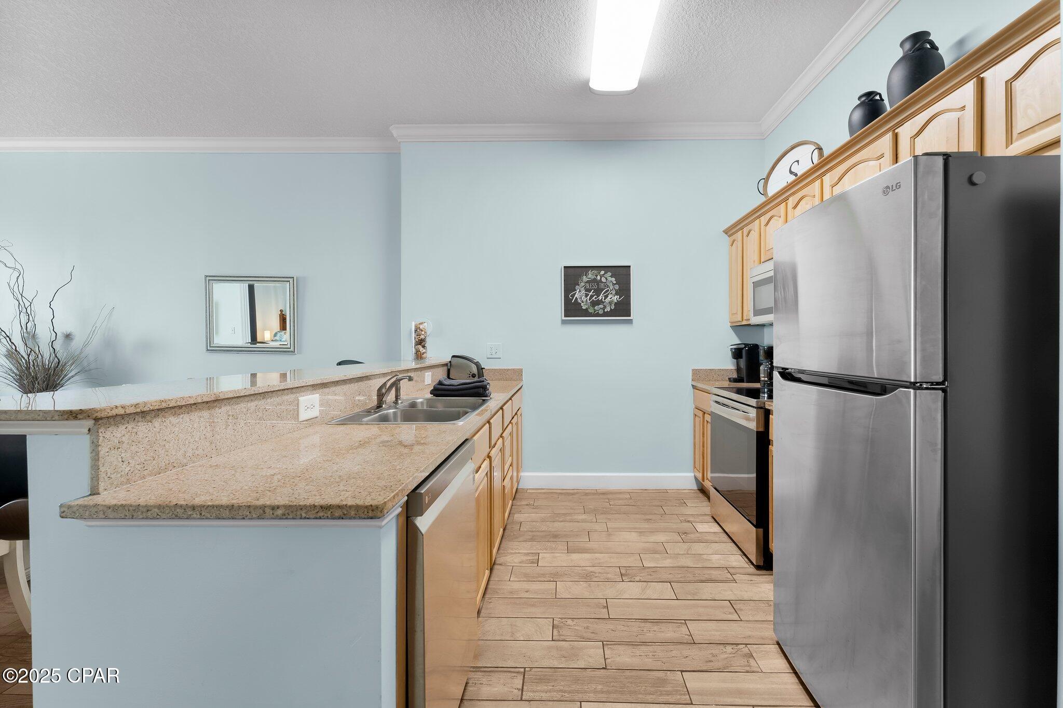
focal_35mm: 14
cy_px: 354
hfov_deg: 104.3
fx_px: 413
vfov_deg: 81.2
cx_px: 532
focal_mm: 14
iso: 400
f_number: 8
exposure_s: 1/5
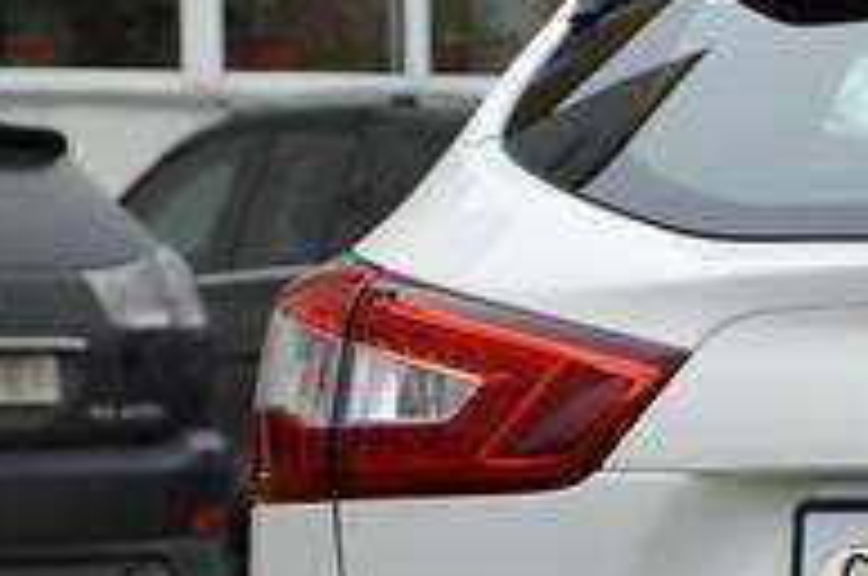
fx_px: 7197
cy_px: 716
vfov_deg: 4.6
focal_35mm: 299
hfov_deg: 6.7
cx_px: 1637
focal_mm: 48
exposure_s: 1/125
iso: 320
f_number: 5.6
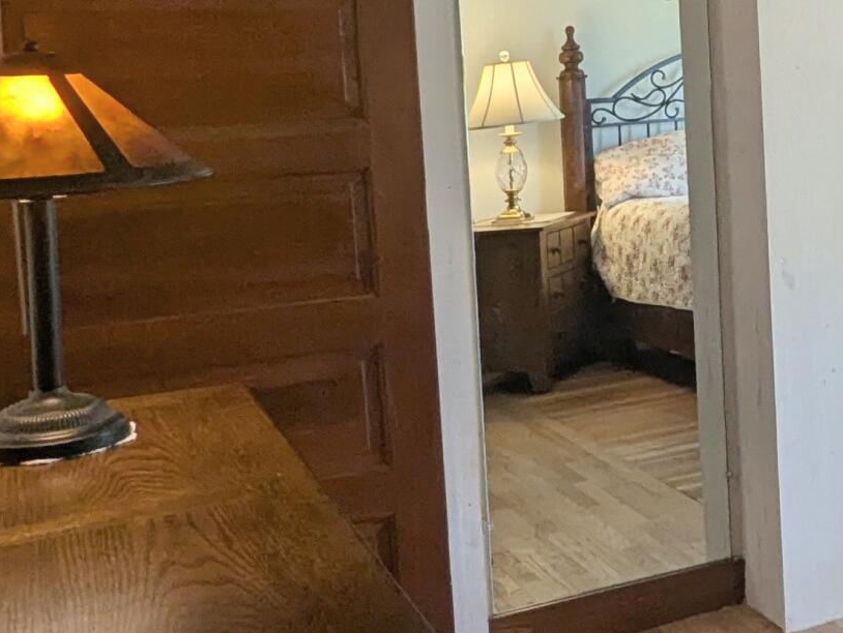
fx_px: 1438
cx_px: 1053
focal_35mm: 59
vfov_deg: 24.5
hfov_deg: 27.9
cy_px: 142
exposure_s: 1/60
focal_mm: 2.35
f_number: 2.2
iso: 92
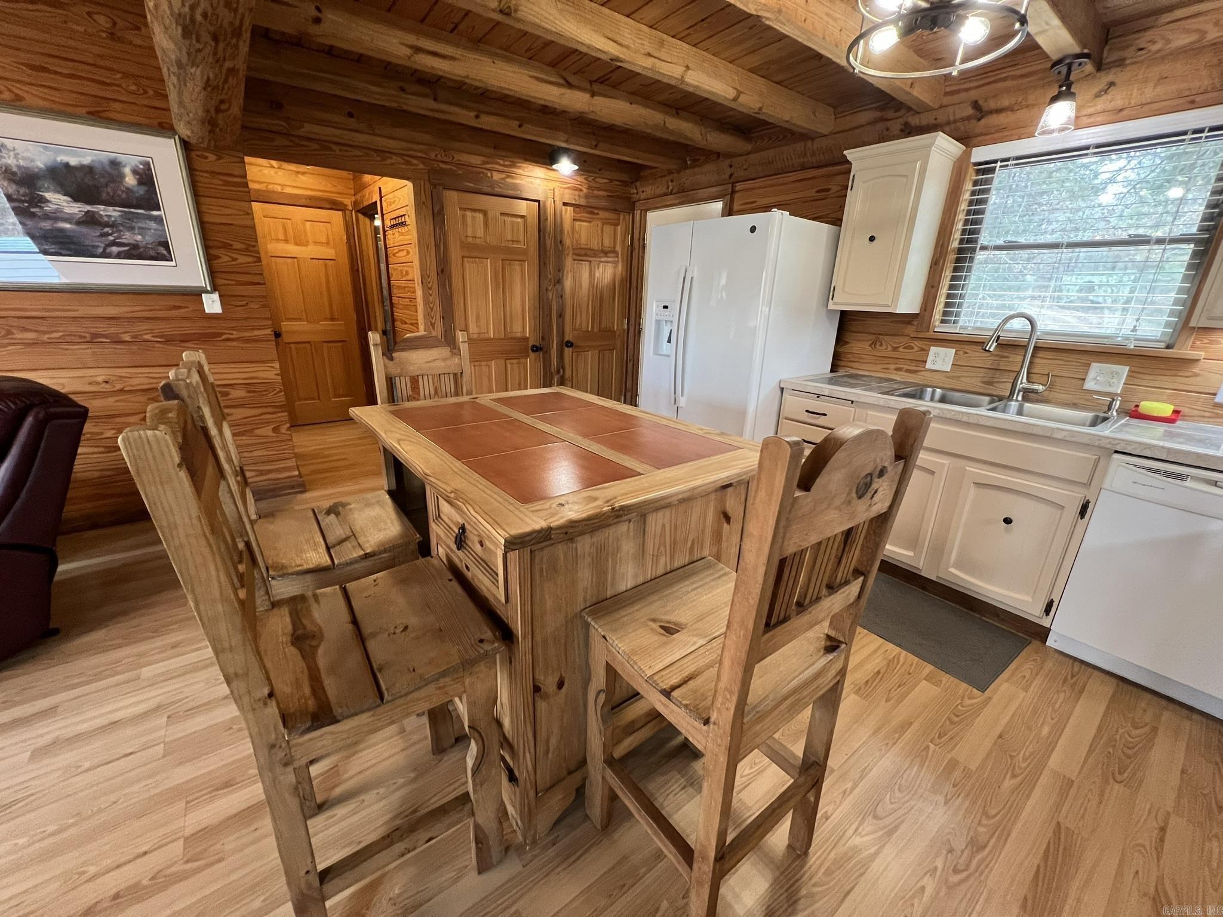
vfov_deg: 89.9
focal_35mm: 13
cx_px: 612
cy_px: 458
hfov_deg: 106.2
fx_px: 459
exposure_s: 1/60
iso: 320
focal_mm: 1.57
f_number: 1.8
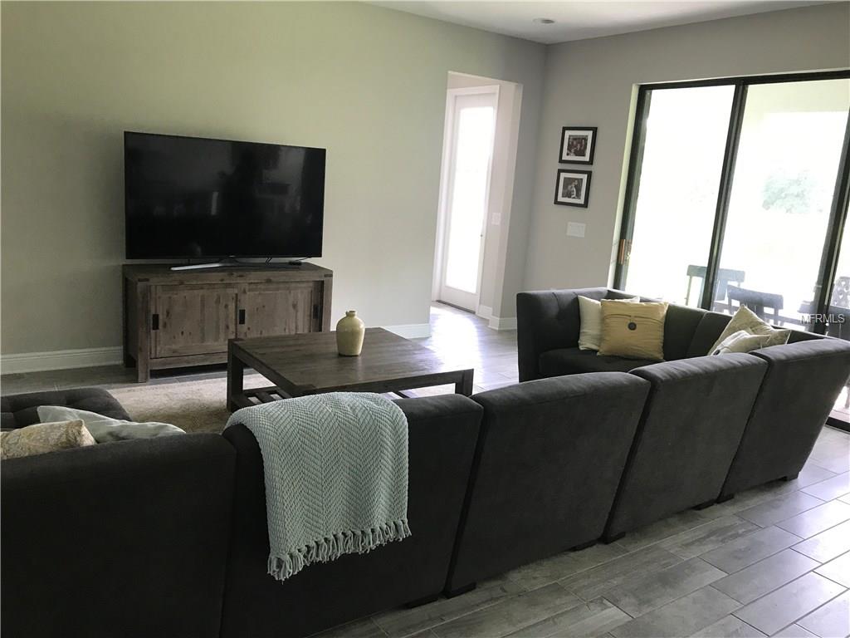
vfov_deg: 49.7
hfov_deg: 63.4
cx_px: 425
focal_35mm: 28
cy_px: 319
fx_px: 688
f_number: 1.8
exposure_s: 1/30
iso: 32
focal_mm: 3.99
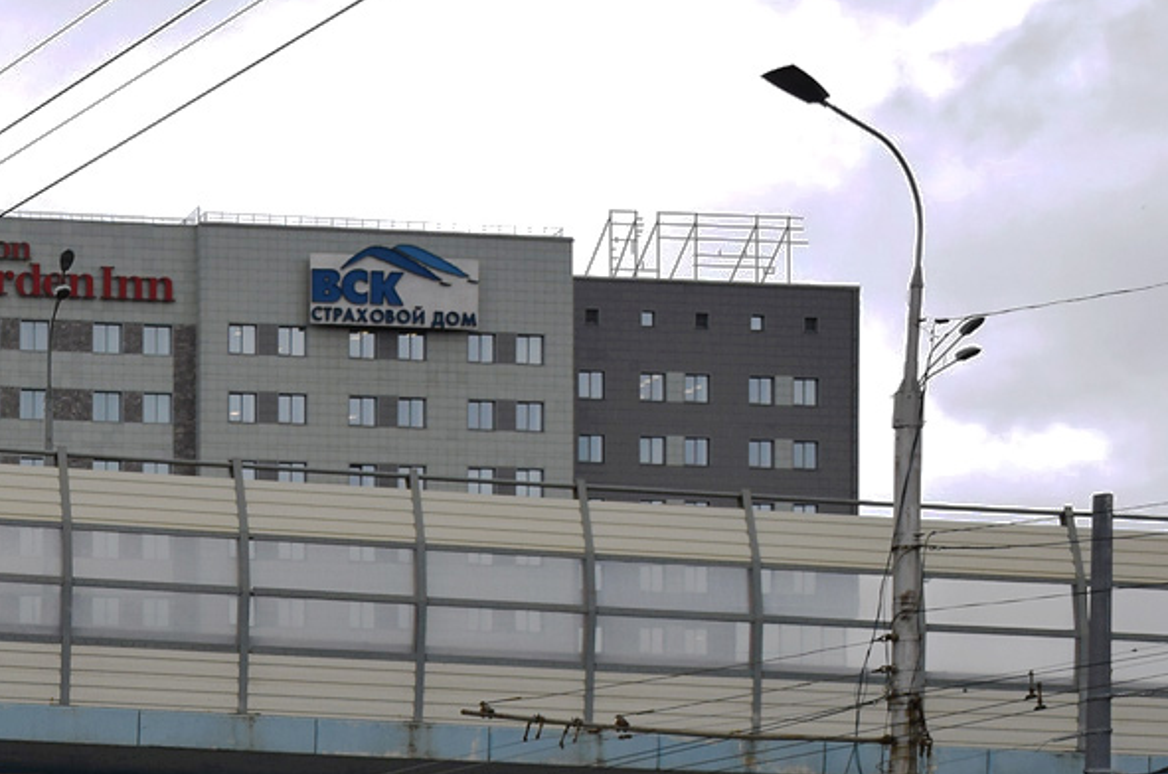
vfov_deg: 13.4
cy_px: 904
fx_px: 3207
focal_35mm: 99
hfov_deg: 19.3
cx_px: -283
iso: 400
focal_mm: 26
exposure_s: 1/400
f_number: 7.1
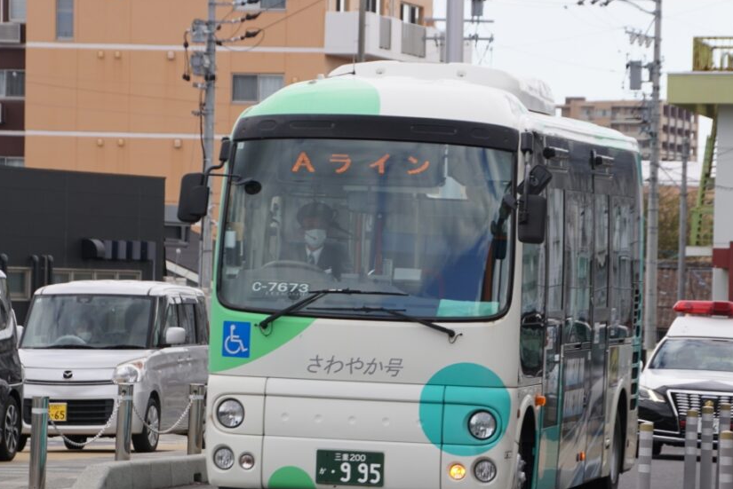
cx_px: 389
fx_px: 4930
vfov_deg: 5.7
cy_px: 298
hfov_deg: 8.5
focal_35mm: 242
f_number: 10
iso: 100
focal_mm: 130
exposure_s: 1/60
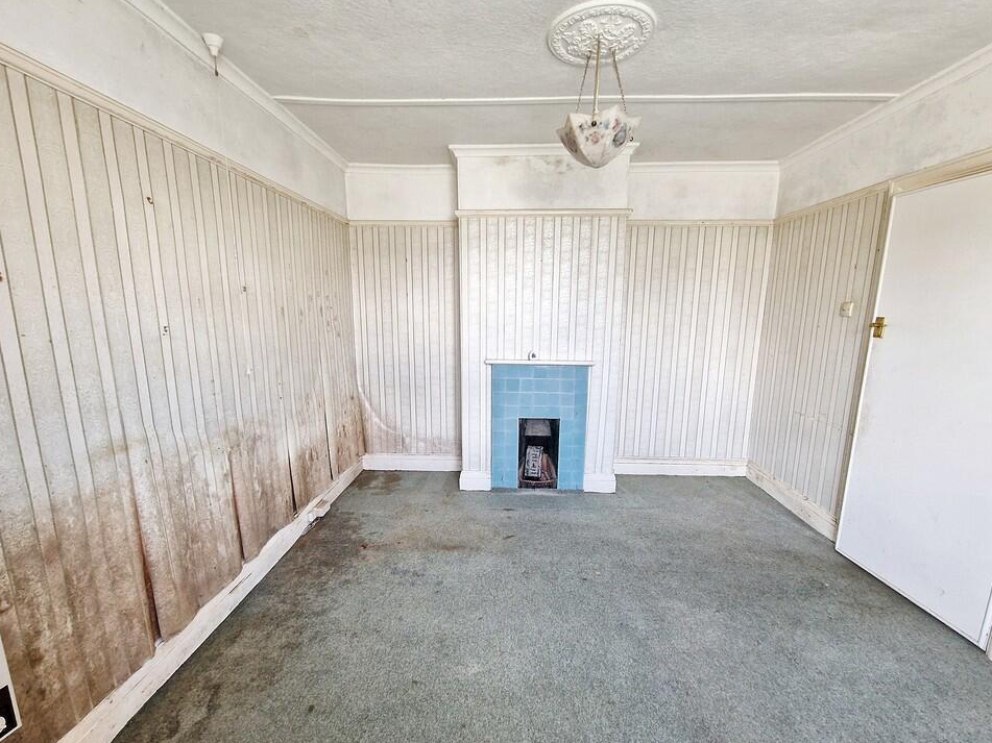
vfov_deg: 85.6
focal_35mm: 14
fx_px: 401
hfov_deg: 102.0
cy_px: 380
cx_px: 509
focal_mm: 2.2
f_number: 2.2
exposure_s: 1/60
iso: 250
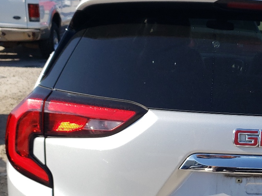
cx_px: 267
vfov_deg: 23.2
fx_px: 469
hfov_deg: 29.0
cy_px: 169
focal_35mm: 62
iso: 50
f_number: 1.5
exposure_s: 1/2000
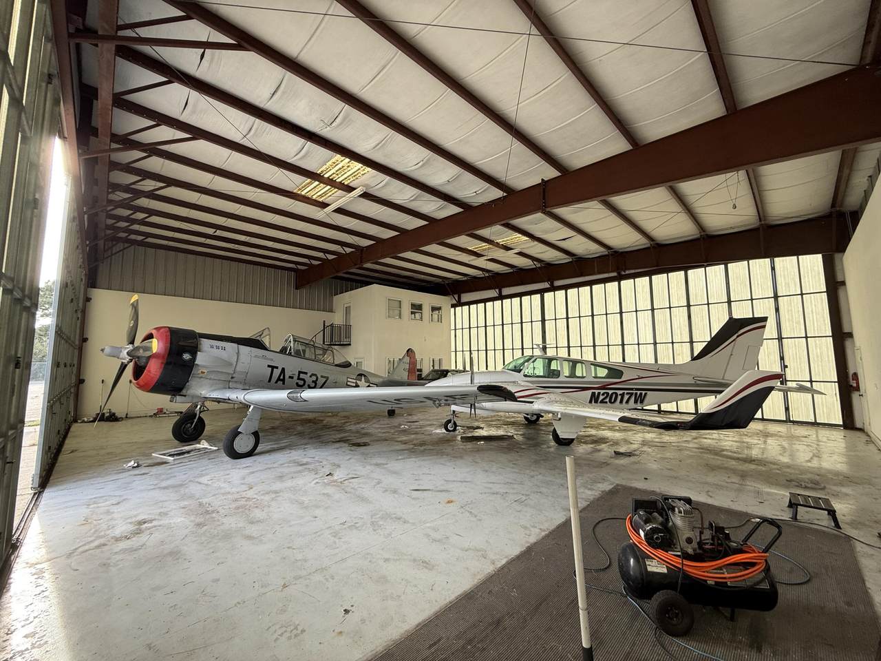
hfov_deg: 102.1
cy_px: 330
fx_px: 356
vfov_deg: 85.7
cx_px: 440
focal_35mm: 14
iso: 64
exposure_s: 1/99
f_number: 2.2
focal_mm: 2.22
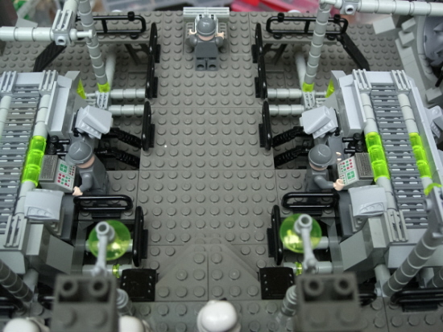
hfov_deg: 49.0
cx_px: 222
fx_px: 487
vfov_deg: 37.7
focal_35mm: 38
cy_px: 166
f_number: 2.8
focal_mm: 7.9
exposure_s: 1/80
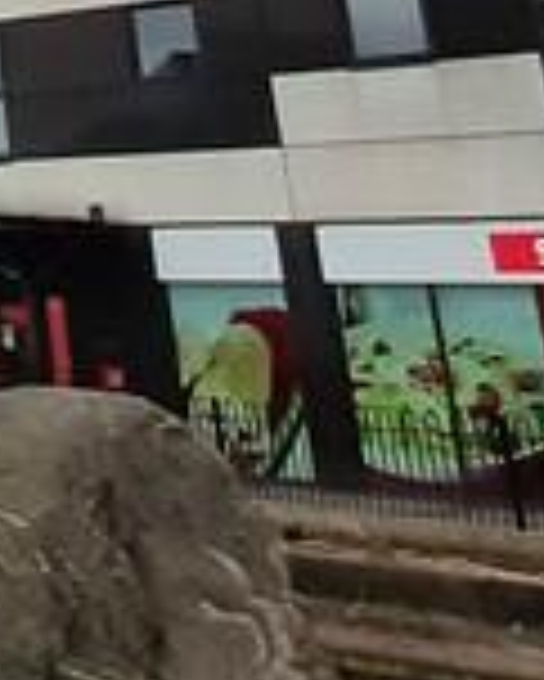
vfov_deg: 18.1
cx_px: -575
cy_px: -509
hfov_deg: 14.5
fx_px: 1729
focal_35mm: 86
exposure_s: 1/50
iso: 50
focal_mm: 1.42
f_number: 2.2
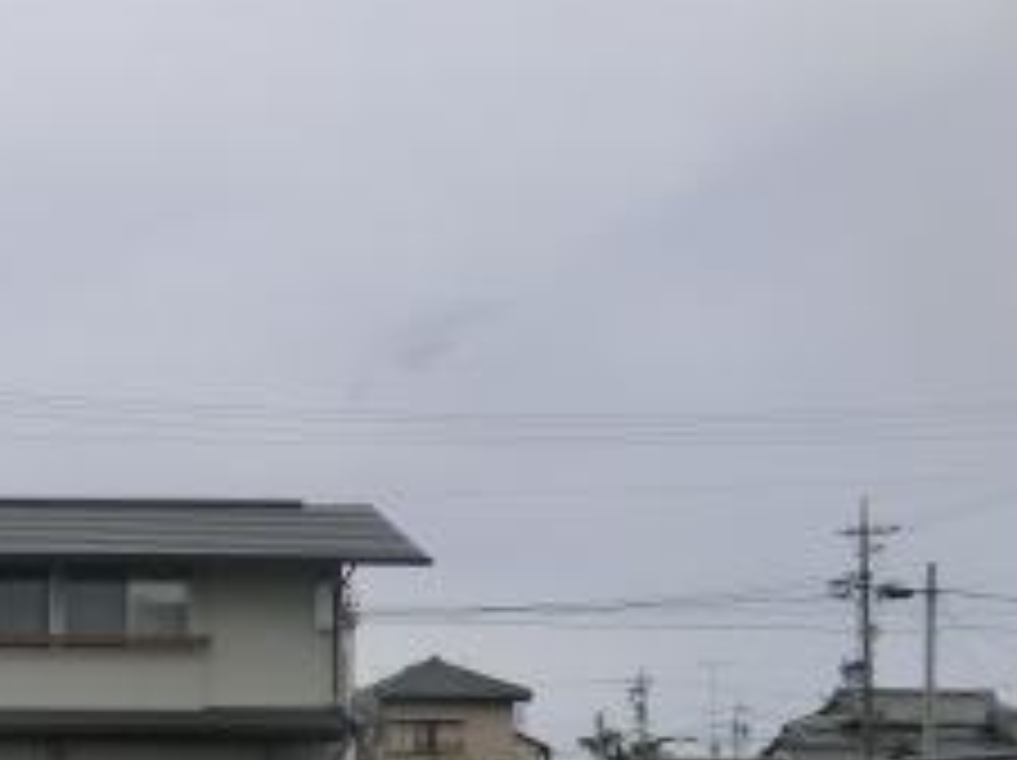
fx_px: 1996
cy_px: 845
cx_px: -238
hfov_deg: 25.4
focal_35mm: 68
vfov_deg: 20.5
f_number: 7.5
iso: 80
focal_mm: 4.3
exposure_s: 1/320
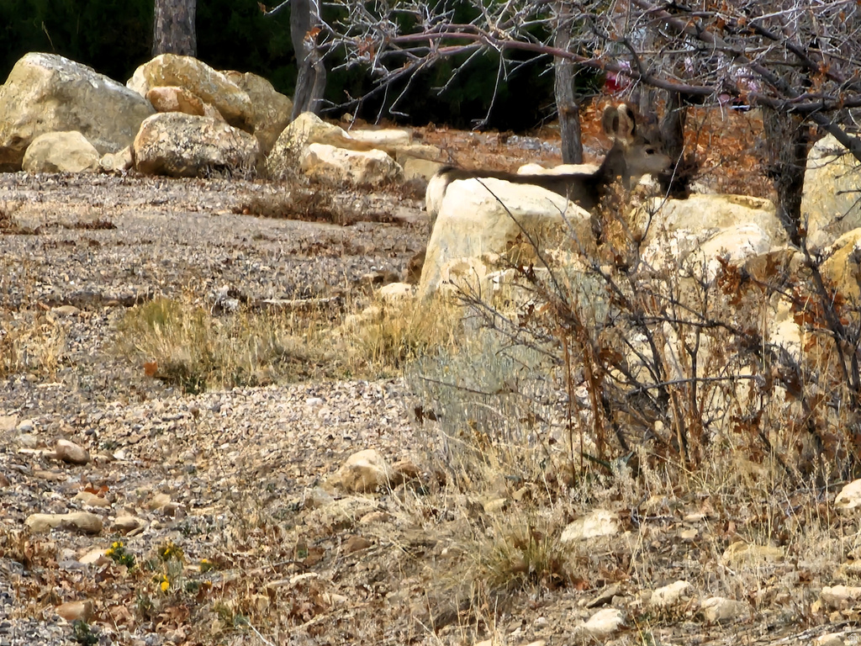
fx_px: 5721
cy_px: 323
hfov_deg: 8.6
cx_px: 430
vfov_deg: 6.5
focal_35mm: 230
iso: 50
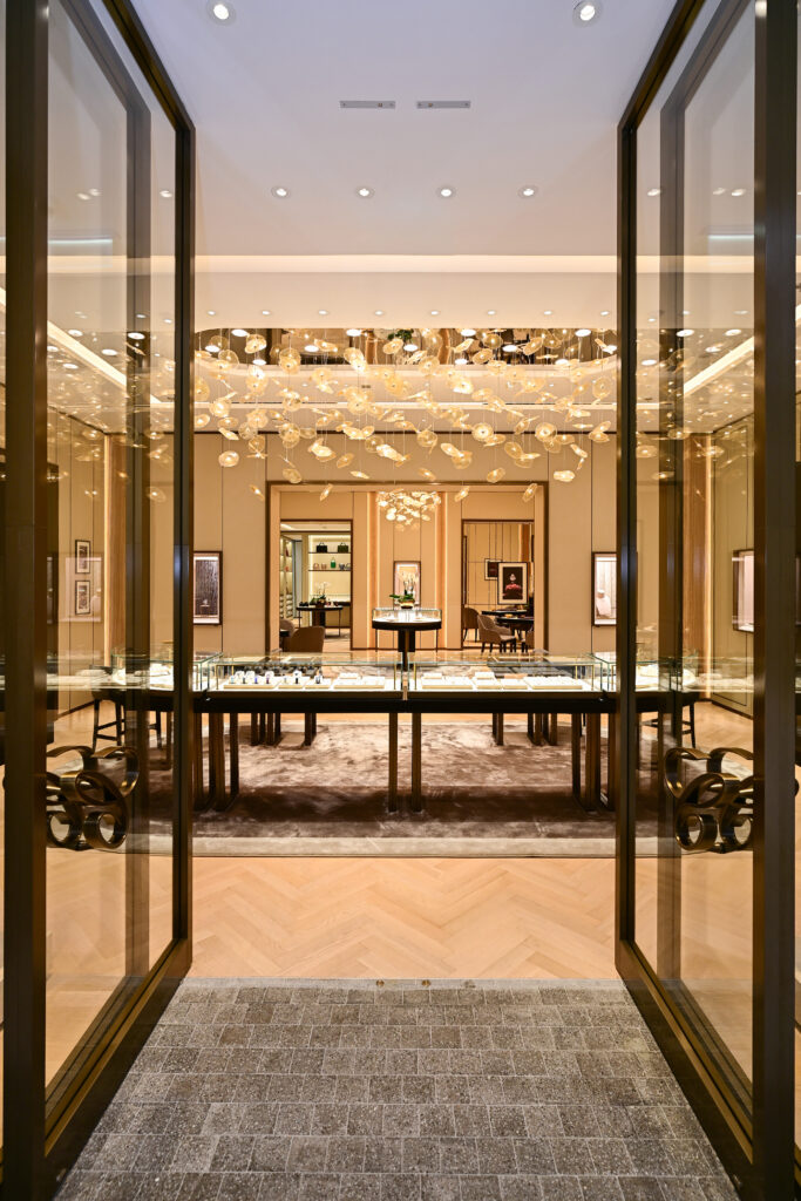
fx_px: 567
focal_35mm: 17
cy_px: 600
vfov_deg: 93.3
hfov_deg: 70.5
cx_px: 400
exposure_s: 1/60
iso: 160
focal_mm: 17
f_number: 5
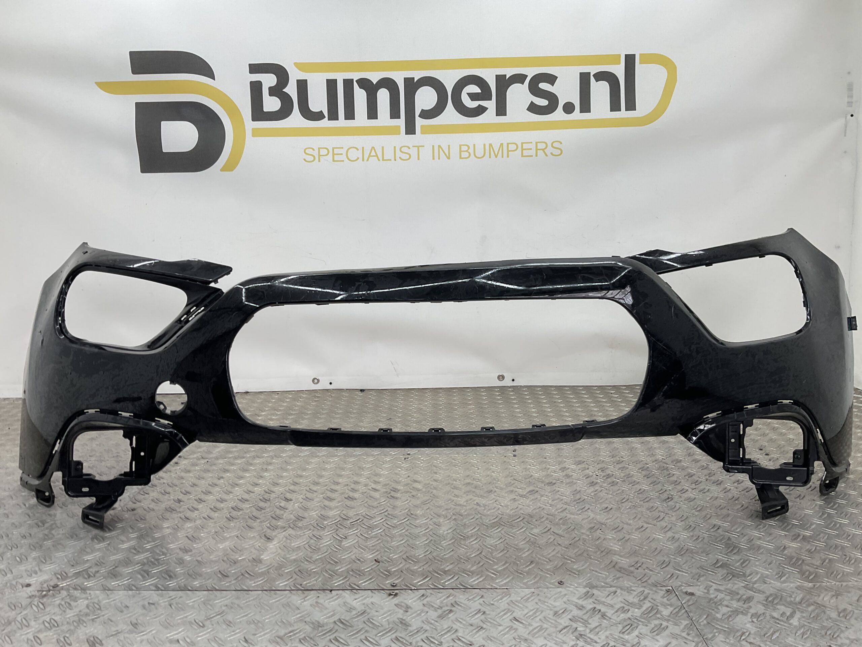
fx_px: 722
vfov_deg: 48.2
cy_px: 324
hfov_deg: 61.7
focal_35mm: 29
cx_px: 431
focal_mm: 3
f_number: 1.8
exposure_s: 1/121
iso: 16
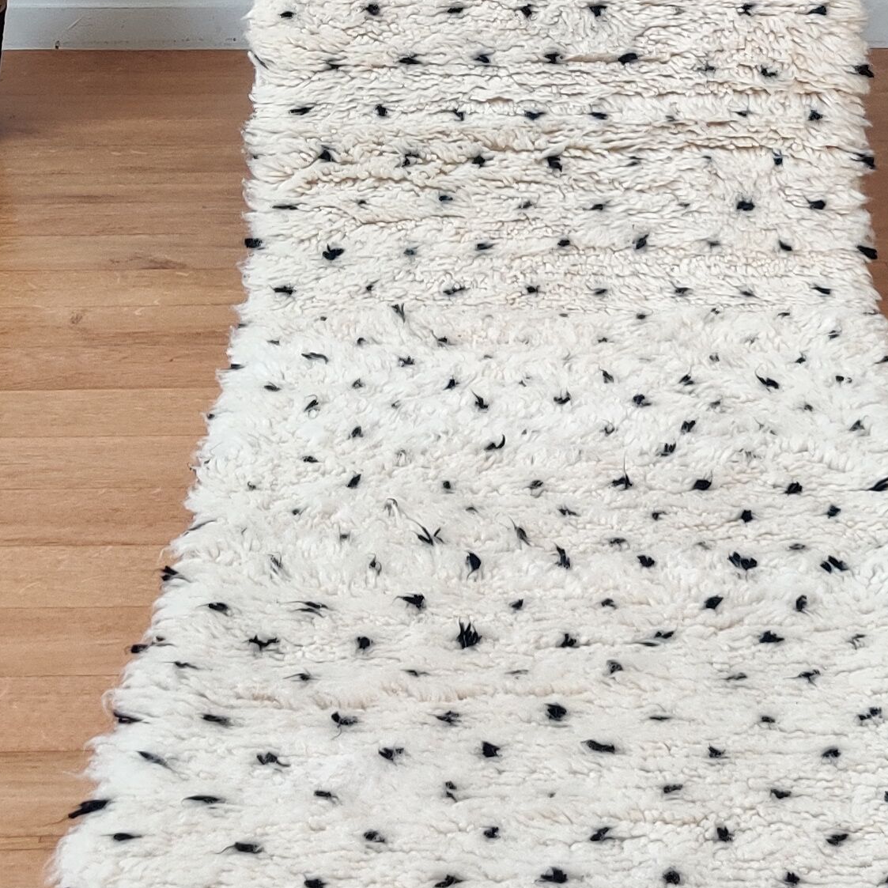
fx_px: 2467
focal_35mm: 85
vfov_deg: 19.6
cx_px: 579
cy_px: -57
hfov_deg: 20.3
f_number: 1.65
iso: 400
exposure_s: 1/50
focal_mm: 4.75
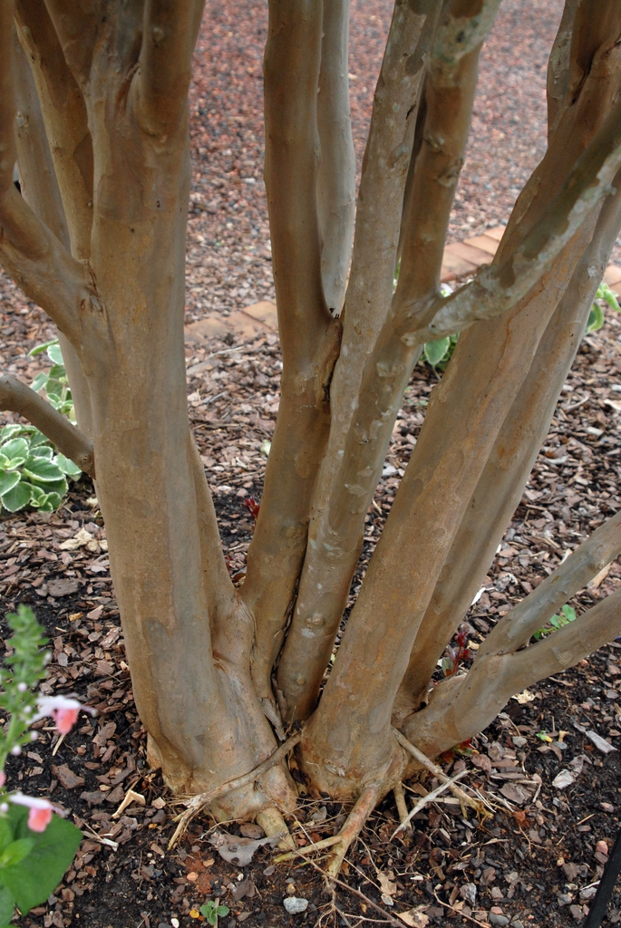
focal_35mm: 52
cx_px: 310
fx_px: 1355
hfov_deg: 25.8
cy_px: 464
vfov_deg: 37.8
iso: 400
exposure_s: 1/180
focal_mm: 35
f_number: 7.1
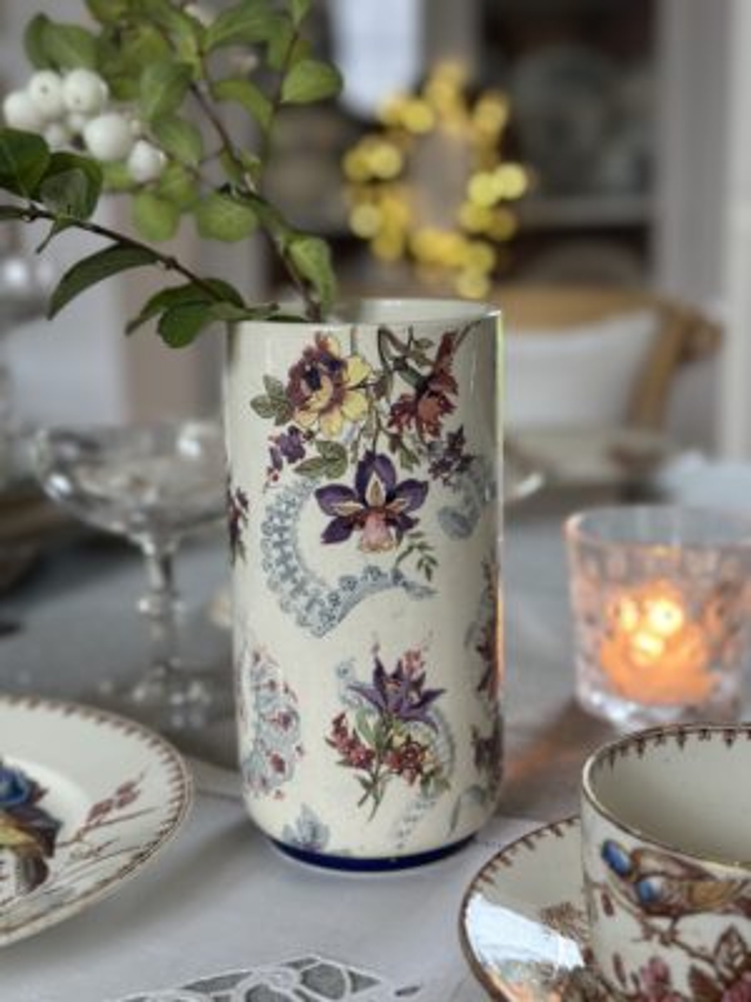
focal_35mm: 48
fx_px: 1388
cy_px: 501
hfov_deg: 30.3
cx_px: 376
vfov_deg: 39.7
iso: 125
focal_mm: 6.86
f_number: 1.78
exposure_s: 1/60
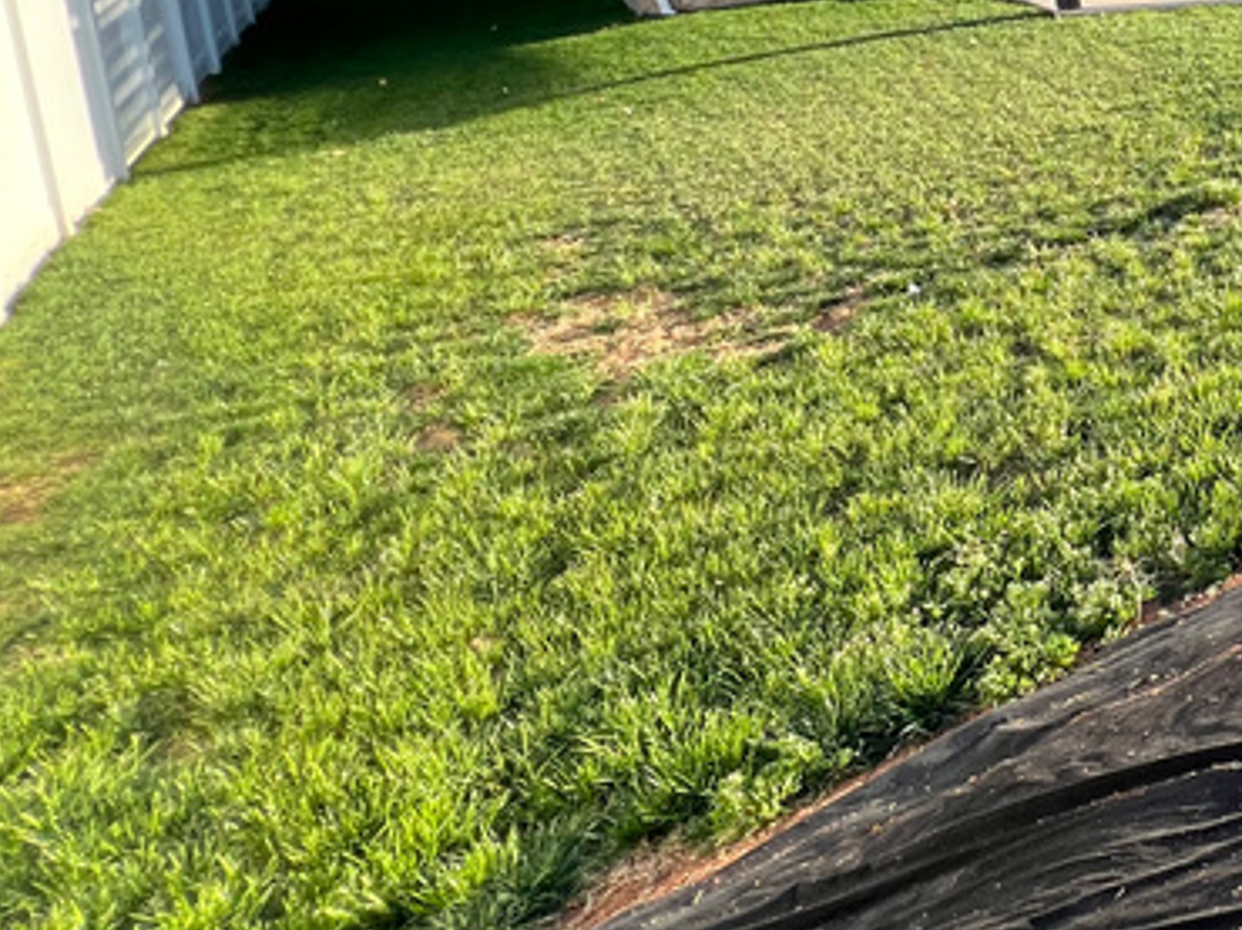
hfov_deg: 35.9
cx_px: 1588
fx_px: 1291
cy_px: 158
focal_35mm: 36
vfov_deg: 37.9
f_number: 1.8
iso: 32
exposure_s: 1/296
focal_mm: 1.57
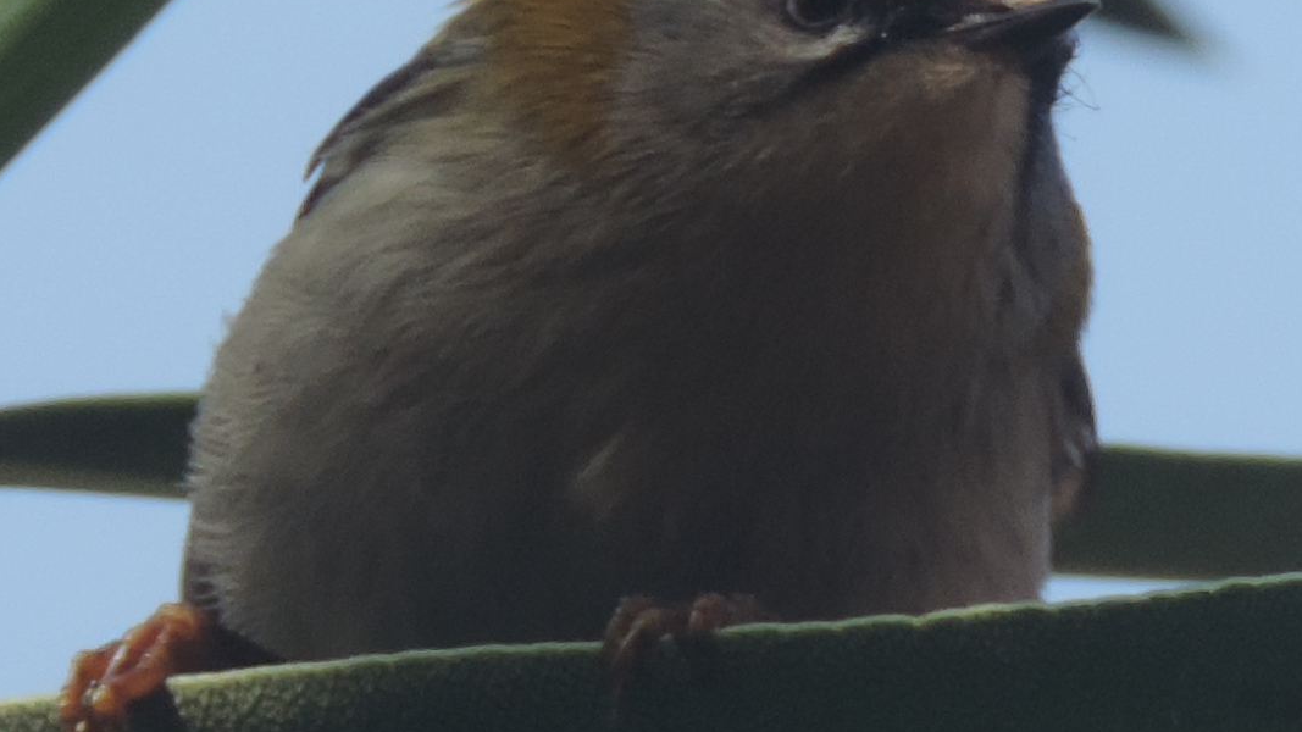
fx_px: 18331
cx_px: 779
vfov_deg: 2.3
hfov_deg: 4.1
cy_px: 346
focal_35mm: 531
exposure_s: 1/250
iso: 80
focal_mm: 57.9
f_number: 4.8
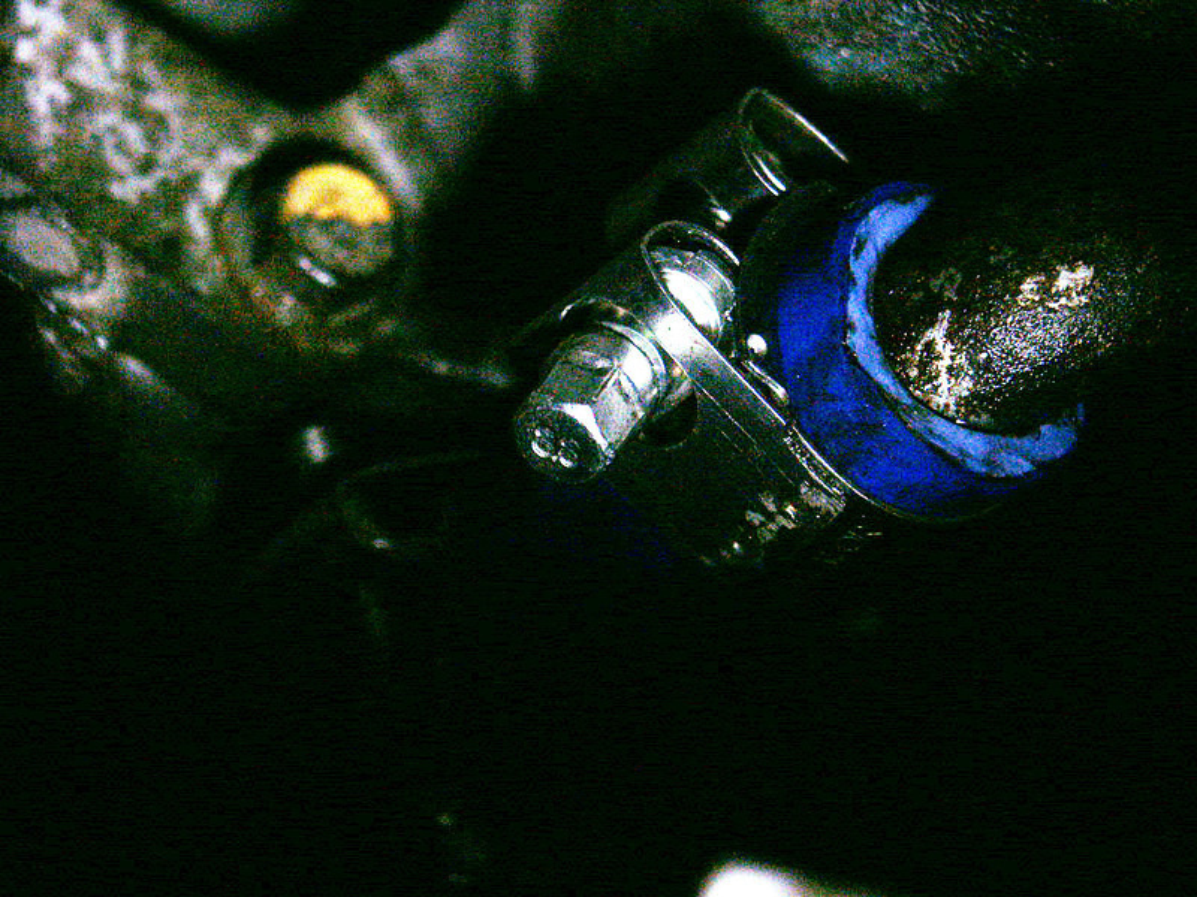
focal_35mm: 173
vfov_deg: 8.6
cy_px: 448
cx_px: 598
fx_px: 5982
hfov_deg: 11.4
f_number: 3.5
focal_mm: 43.86
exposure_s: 1/45
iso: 100
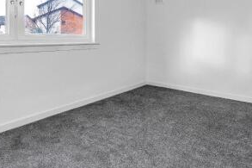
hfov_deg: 69.2
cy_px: 54
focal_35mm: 26
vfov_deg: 48.5
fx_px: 182
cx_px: 140
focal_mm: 16
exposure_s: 1/10
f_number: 9
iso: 200
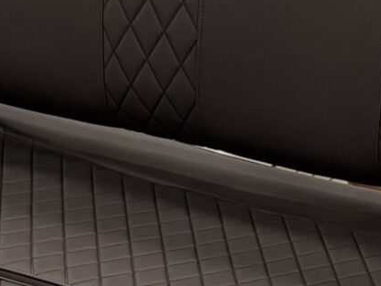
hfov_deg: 13.5
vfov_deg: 9.3
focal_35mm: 146
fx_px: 1607
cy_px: 641
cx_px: 176
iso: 200
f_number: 1.78
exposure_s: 1/50
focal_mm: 6.76
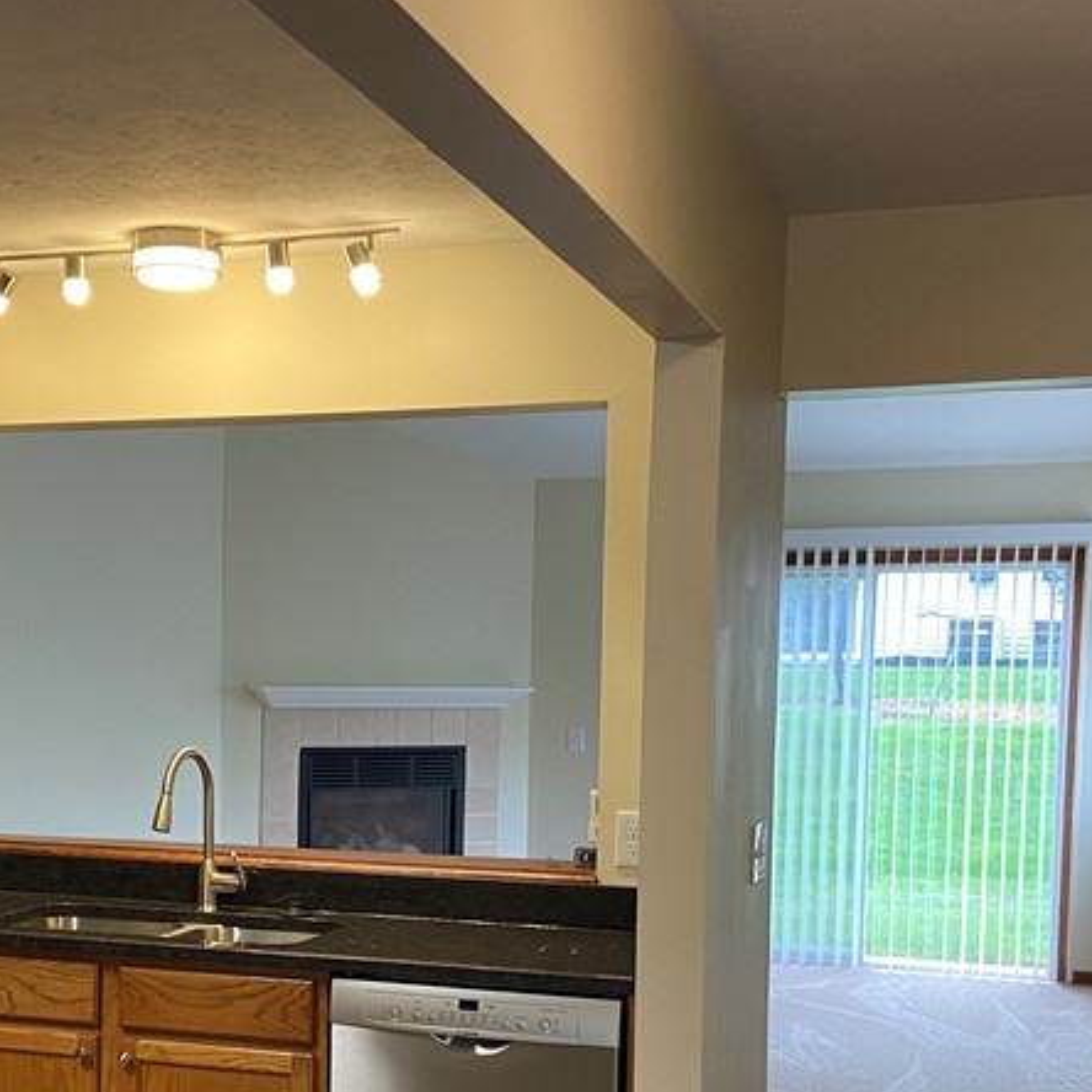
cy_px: 777
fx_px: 1892
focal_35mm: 53
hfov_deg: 31.5
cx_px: 253
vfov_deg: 31.8
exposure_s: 1/60
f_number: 1.8
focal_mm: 4.25
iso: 100
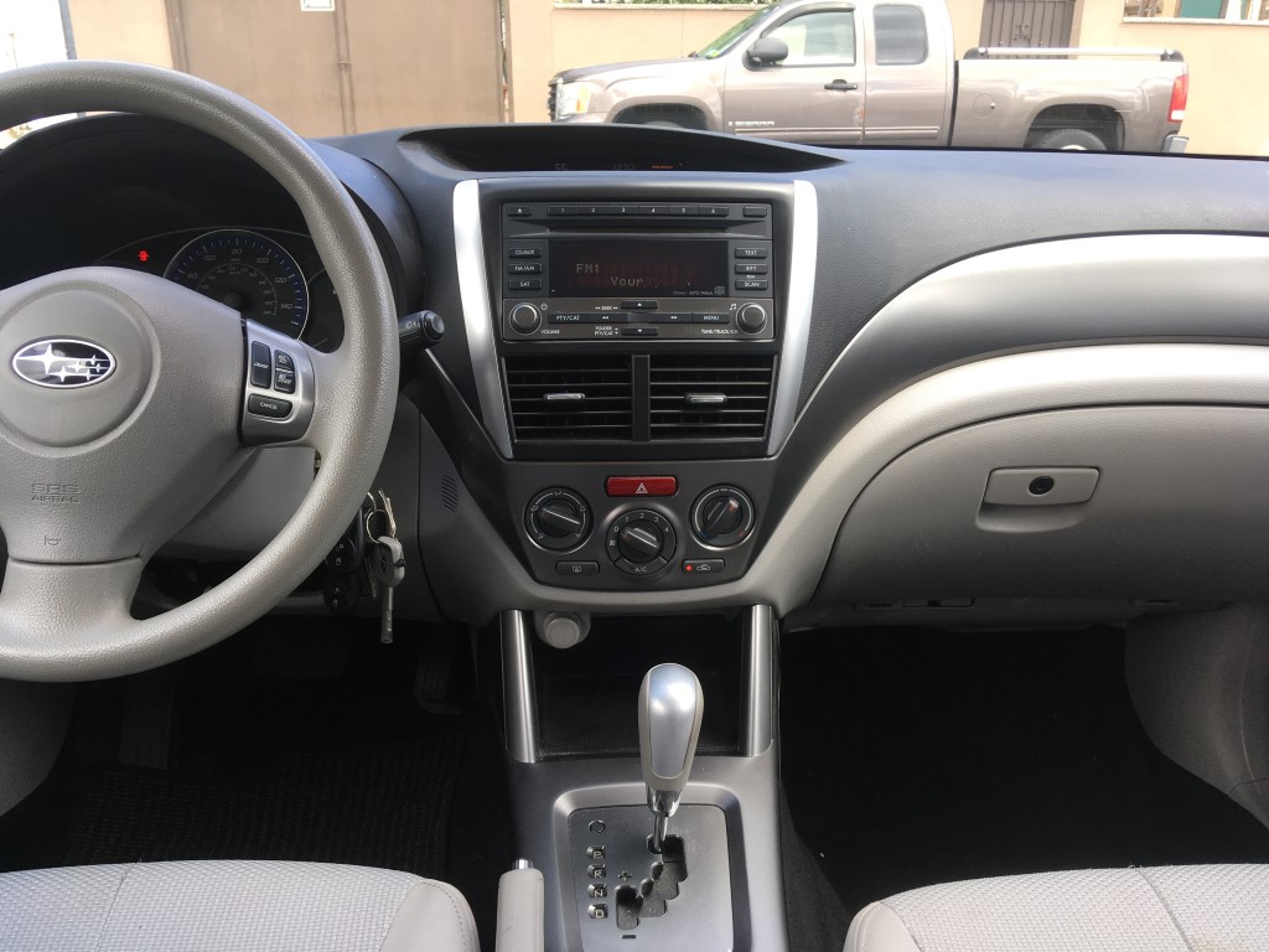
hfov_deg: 61.7
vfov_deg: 48.2
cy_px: 476
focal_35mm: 29
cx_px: 634
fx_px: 1063
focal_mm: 4.15
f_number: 2.2
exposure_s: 1/120
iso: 25
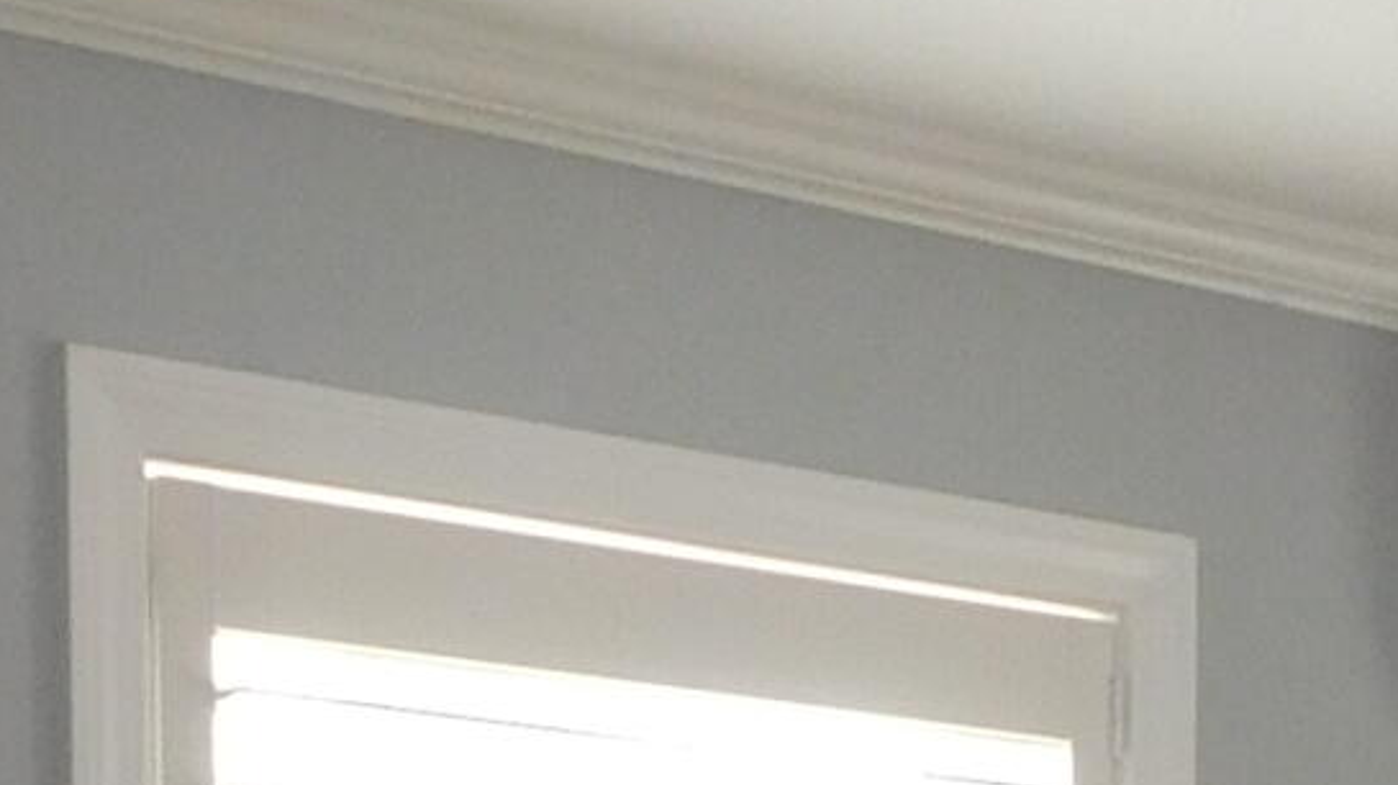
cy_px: 2150
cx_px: 1729
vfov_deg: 7.9
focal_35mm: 138
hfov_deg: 15.0
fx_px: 5113
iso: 160
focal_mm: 4
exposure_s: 1/30
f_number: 3
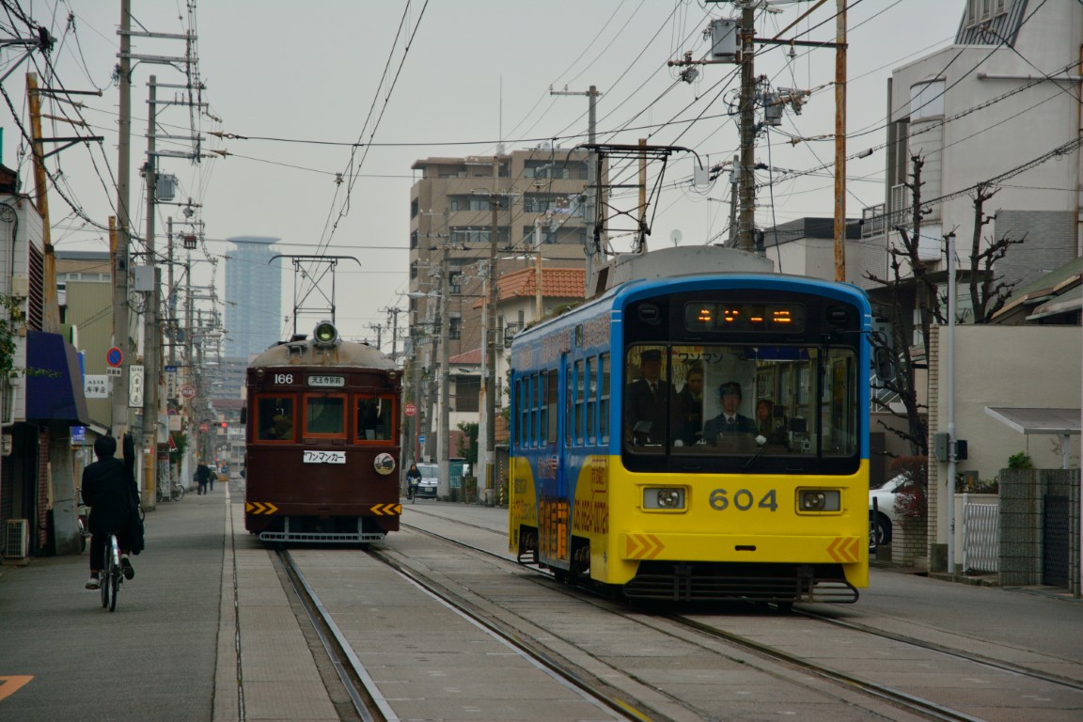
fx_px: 3835
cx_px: 542
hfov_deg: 16.1
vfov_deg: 10.8
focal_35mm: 128
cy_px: 361
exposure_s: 1/640
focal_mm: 85
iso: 100
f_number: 5.6
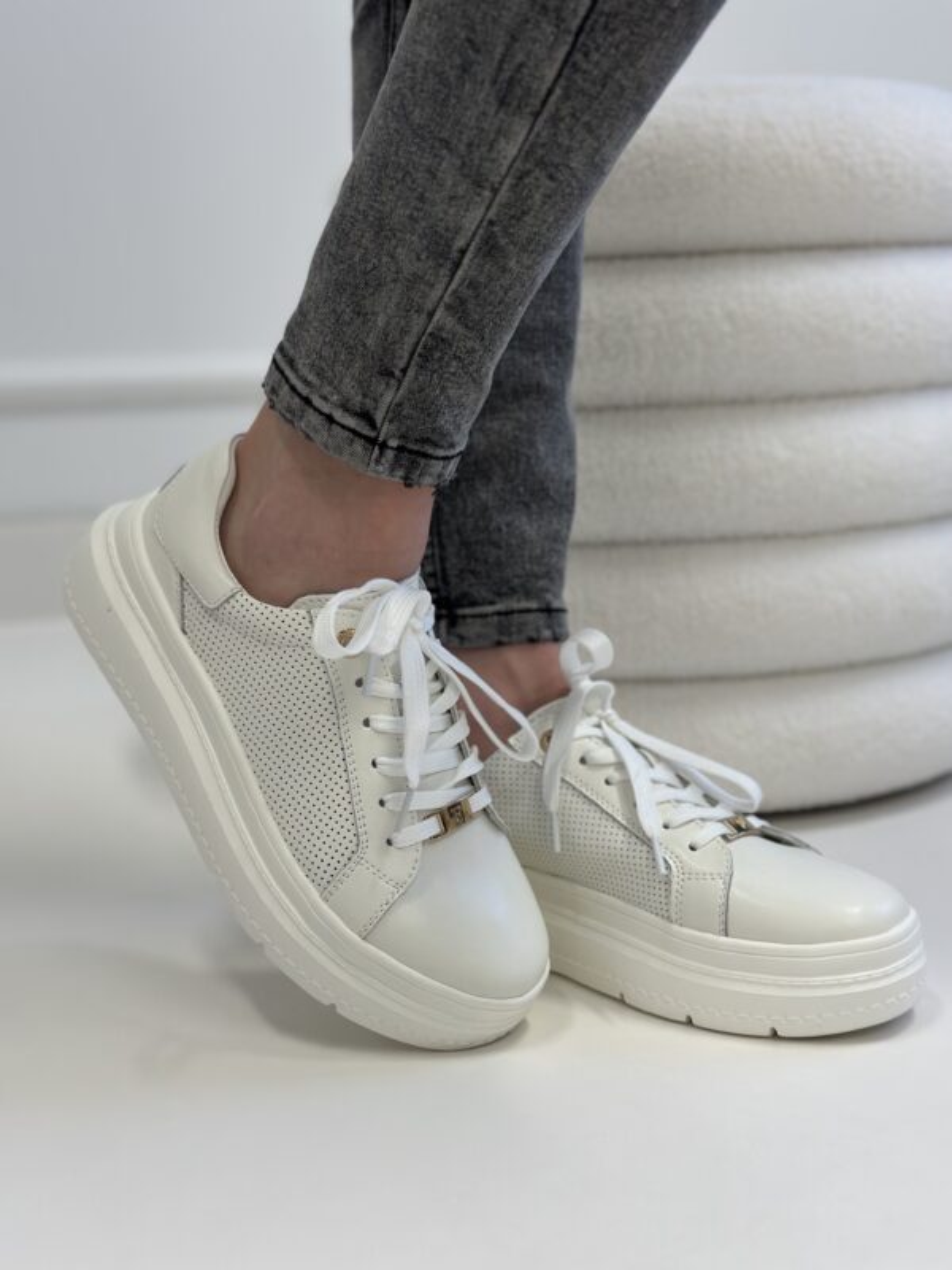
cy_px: 635
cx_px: 476
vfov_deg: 39.7
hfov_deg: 30.3
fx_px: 1760
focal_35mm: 48
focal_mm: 6.86
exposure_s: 1/121
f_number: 1.78
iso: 100
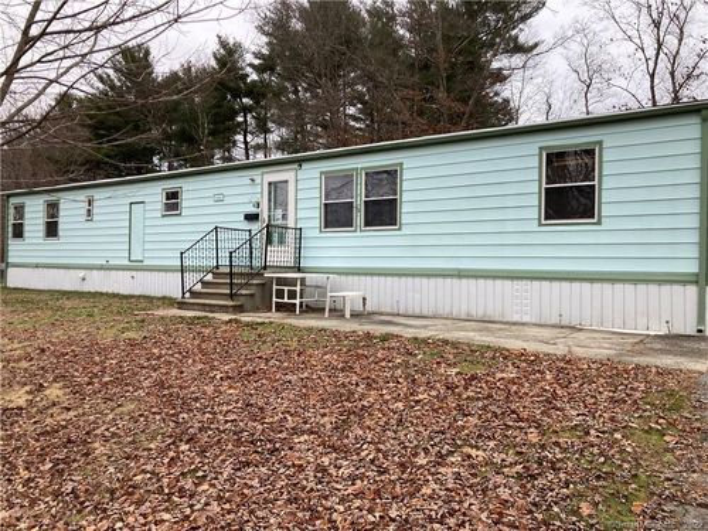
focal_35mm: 28
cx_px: 354
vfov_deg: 49.7
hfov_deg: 63.4
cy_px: 266
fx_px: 573
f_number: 1.8
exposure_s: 1/121
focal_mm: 3.99
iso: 64
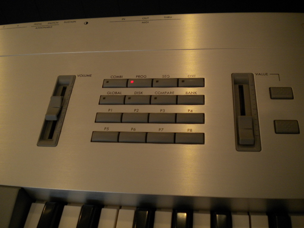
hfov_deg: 52.6
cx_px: 152
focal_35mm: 35
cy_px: 114
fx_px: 307
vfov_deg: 40.7
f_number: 3.1
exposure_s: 1/59.8
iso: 238
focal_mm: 6.3
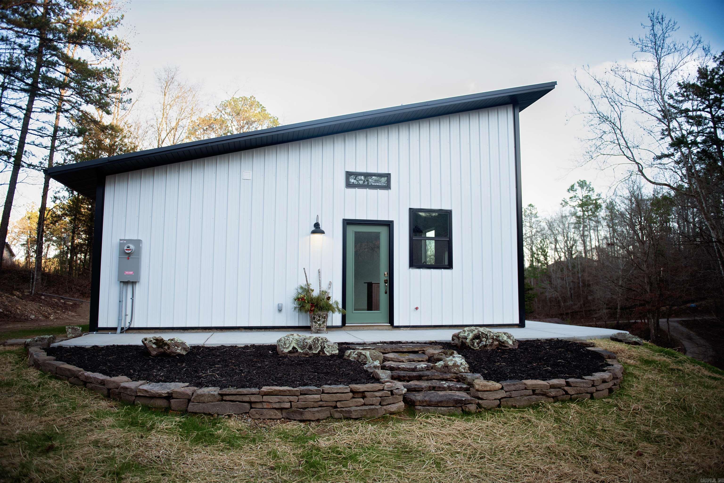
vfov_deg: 53.2
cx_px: 362
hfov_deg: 73.7
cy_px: 242
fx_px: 483
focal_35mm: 24
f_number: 2.8
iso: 200
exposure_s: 1/250
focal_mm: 24
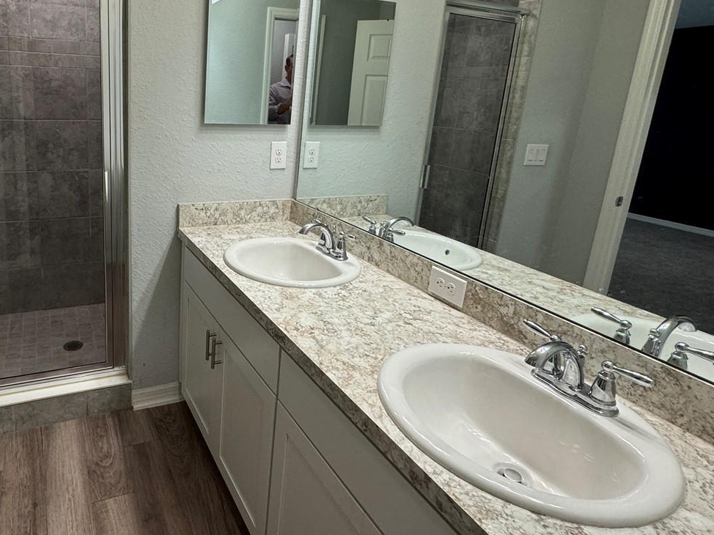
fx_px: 474
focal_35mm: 23
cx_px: 209
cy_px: 203
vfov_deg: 58.2
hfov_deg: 70.6
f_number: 2.2
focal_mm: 2.22
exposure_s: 1/120
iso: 160
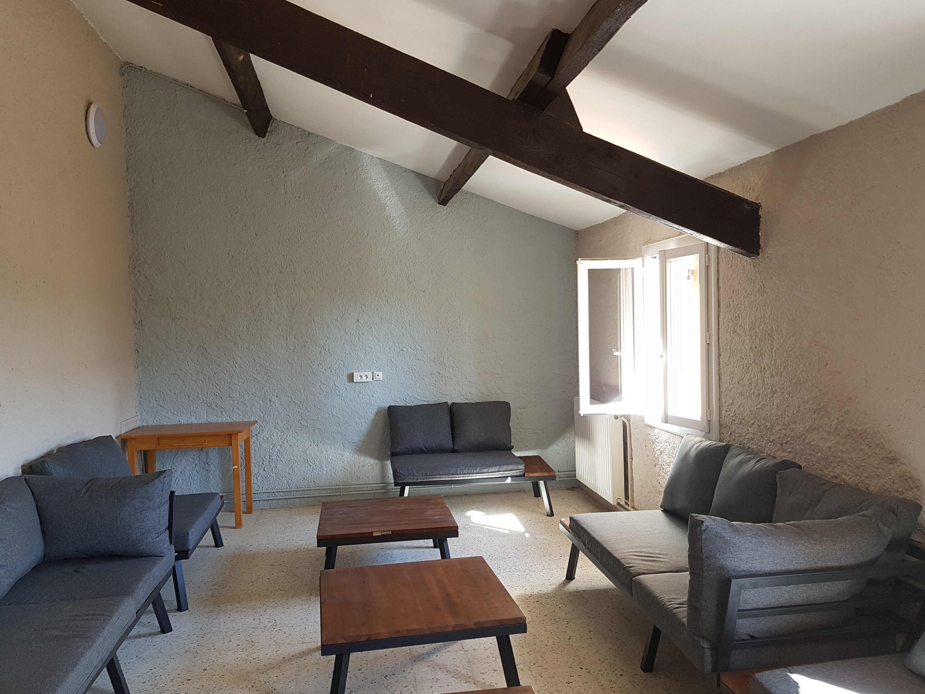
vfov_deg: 51.3
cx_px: 467
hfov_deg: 65.3
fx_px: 721
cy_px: 340
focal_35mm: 27
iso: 80
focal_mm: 4.2
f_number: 1.7
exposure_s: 1/50
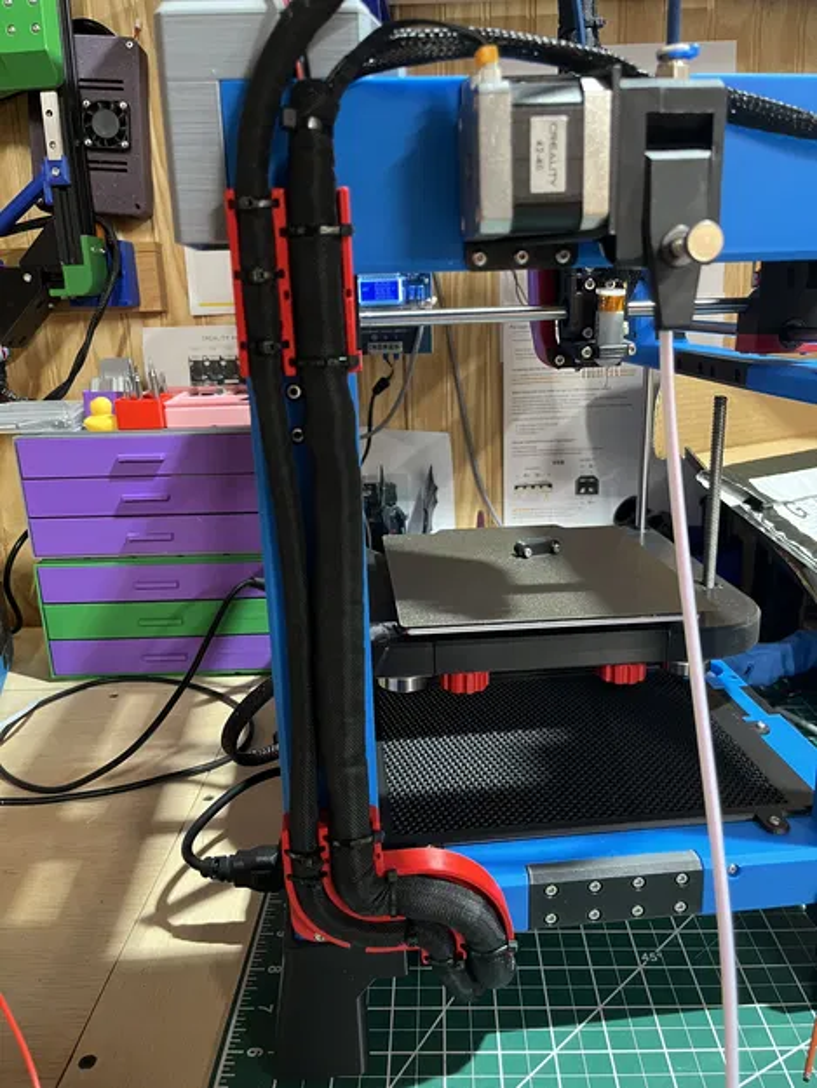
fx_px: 818
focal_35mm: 26
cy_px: 544
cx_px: 408
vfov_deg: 67.3
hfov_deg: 53.1
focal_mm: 5.1
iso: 500
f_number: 1.6
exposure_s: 1/60
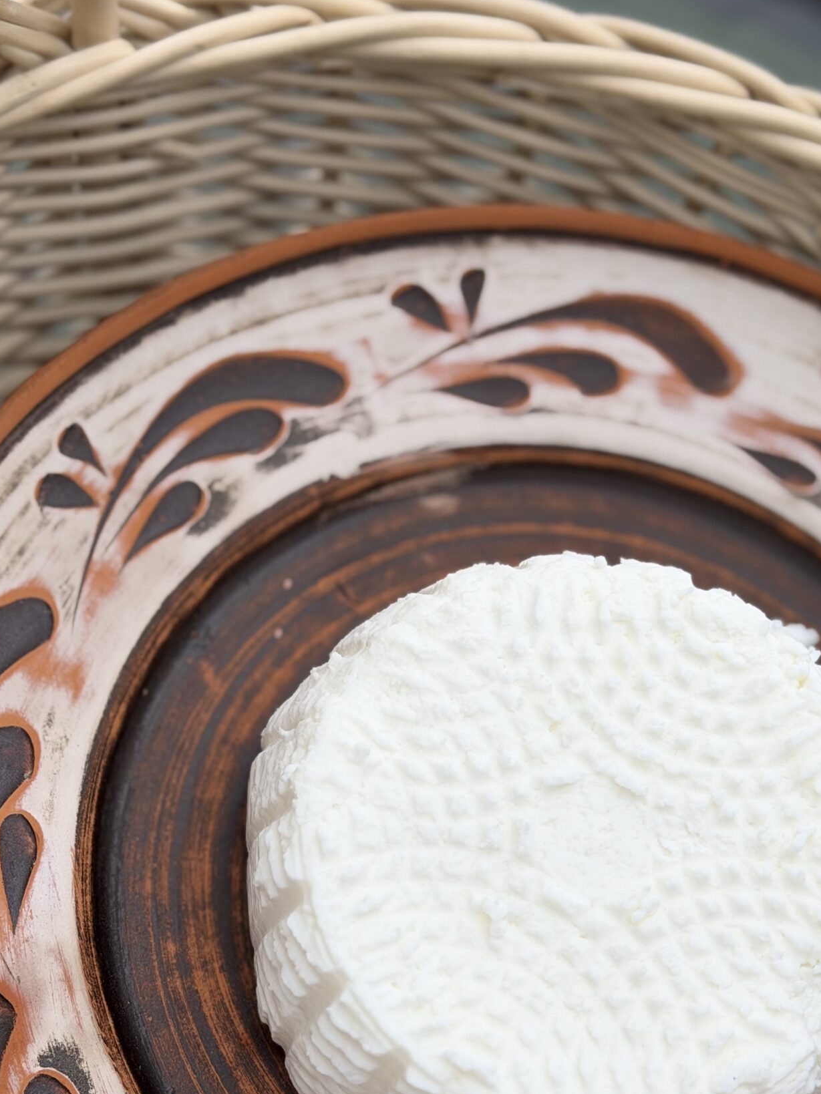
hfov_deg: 19.6
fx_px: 2371
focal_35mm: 75
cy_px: 782
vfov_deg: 25.8
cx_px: 492
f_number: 1.78
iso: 64
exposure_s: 1/987
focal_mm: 6.76
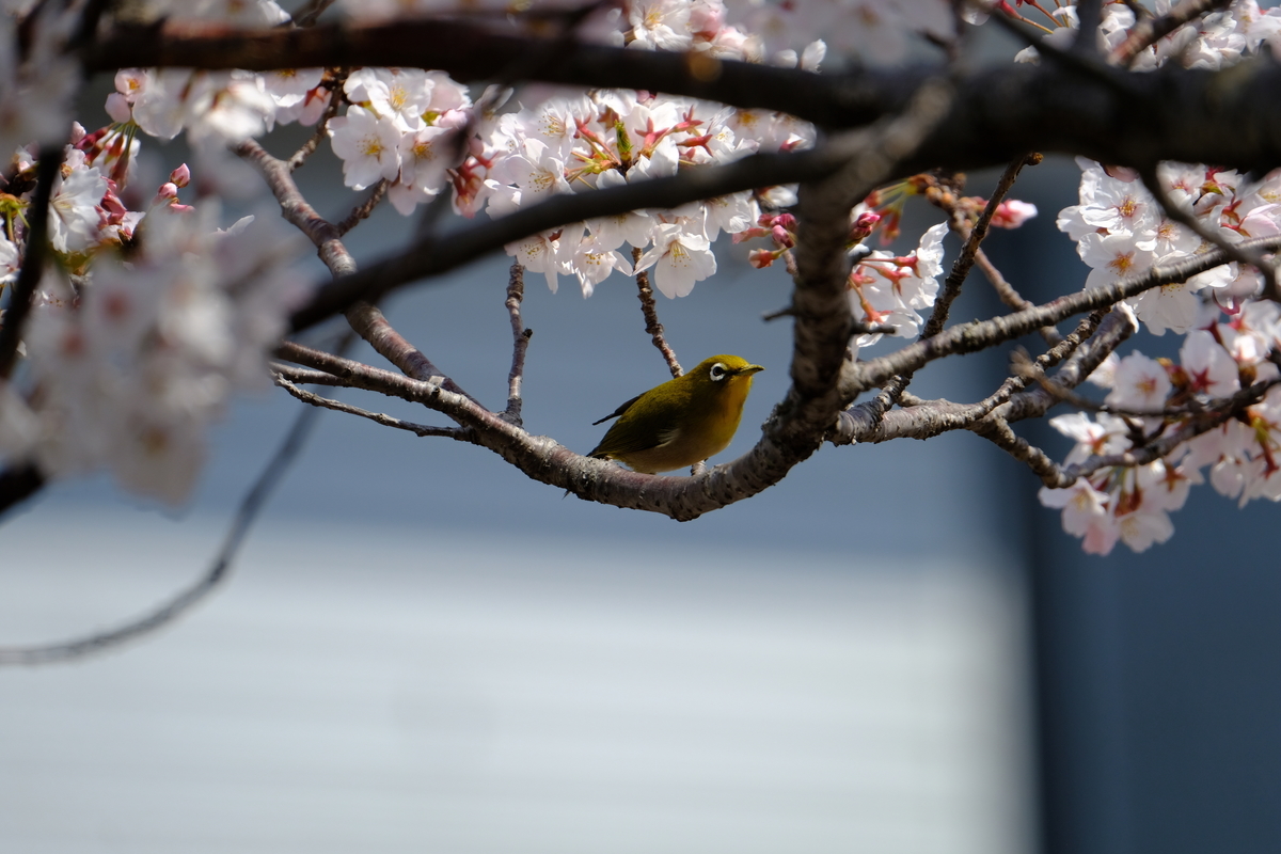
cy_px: 427
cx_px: 640
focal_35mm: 600
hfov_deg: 3.4
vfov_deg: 2.3
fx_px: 21348
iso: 200
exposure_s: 1/340
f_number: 5.6
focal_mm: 400
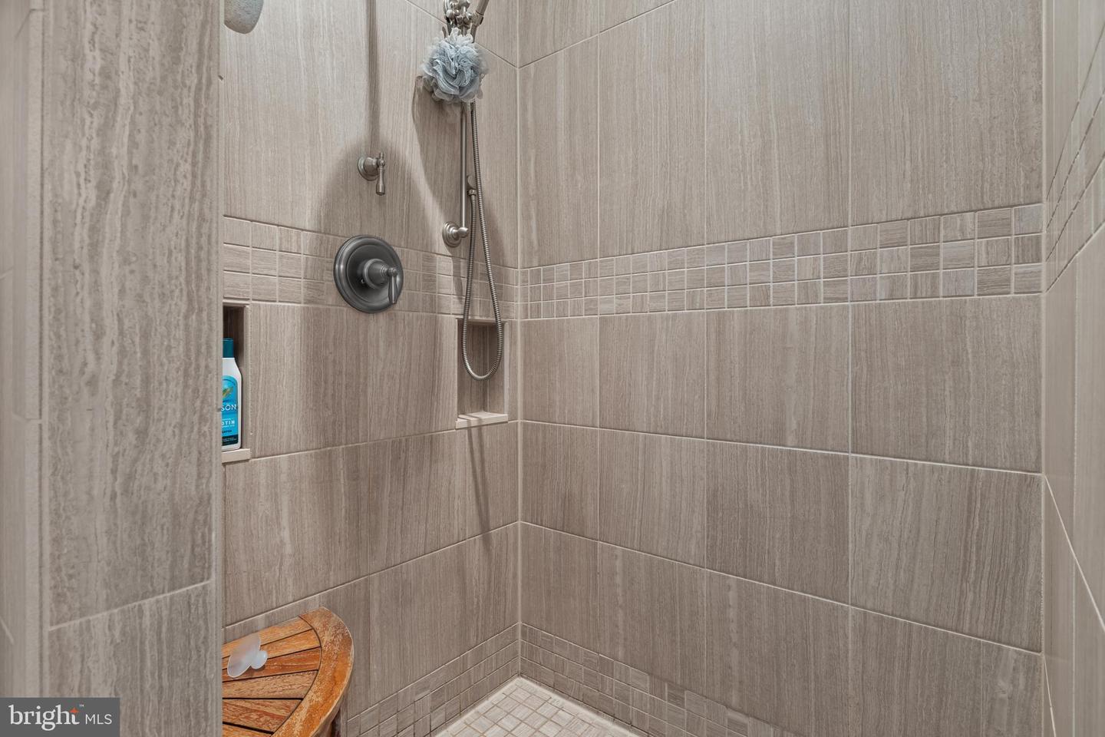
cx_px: 552
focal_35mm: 18
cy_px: 368
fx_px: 548
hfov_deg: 90.5
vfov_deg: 67.8
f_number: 7.1
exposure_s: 2
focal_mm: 11.9
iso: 200
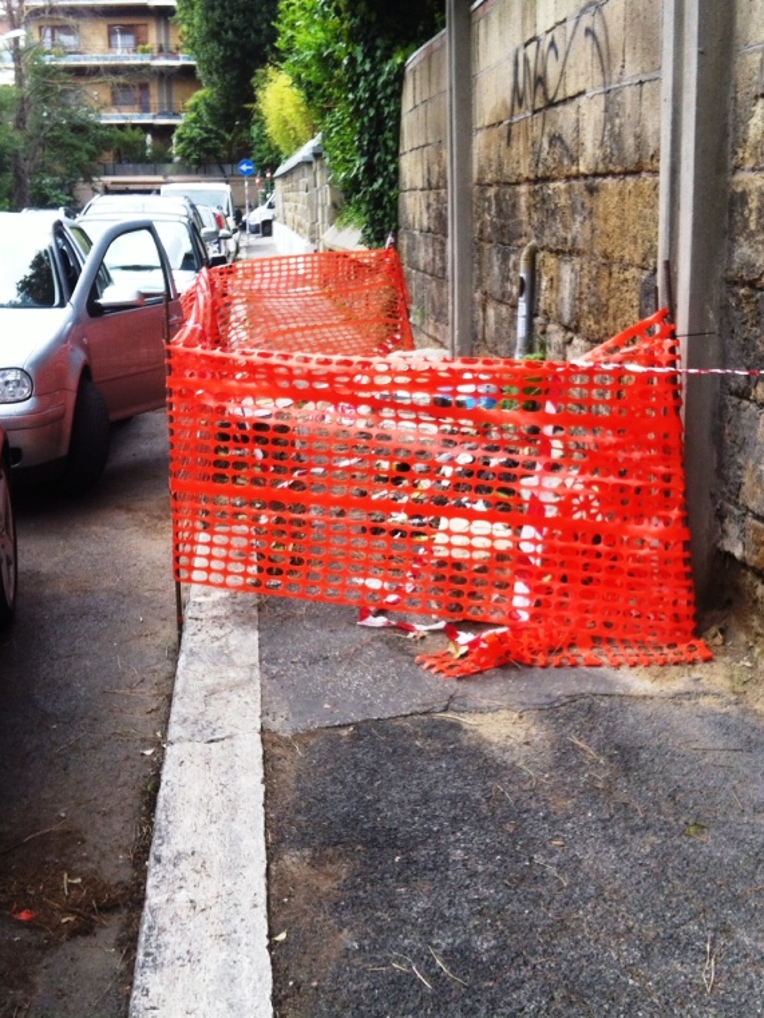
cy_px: 508
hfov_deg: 30.9
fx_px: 1383
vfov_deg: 40.4
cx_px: 397
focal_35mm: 47
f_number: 2.8
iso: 80
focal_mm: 3.85
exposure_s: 1/157
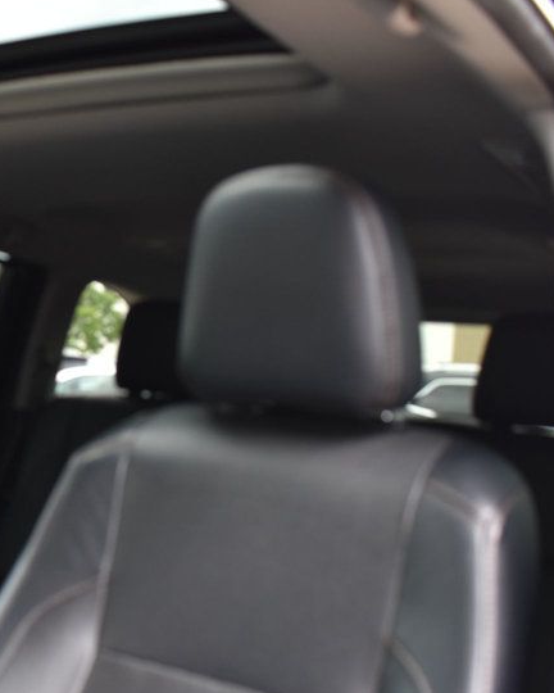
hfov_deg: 30.1
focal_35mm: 48
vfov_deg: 38.7
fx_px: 984
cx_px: 54
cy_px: 406
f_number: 4.5
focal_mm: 18
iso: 400
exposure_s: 1/80
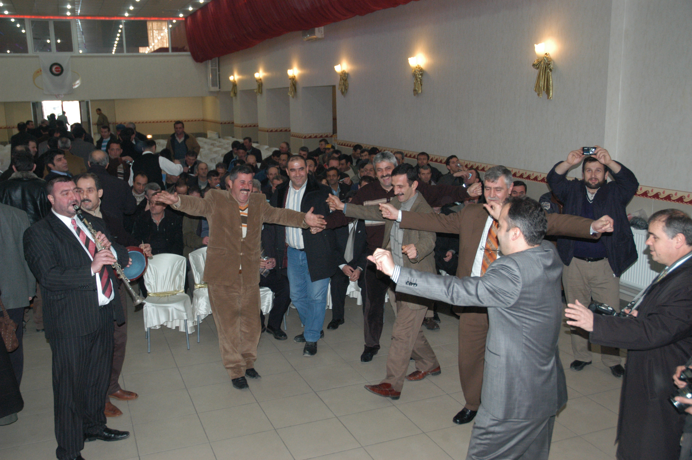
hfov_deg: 53.2
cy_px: 230
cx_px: 346
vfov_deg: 36.8
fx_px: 691
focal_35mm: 36
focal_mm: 24
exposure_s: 1/60
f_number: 4.5
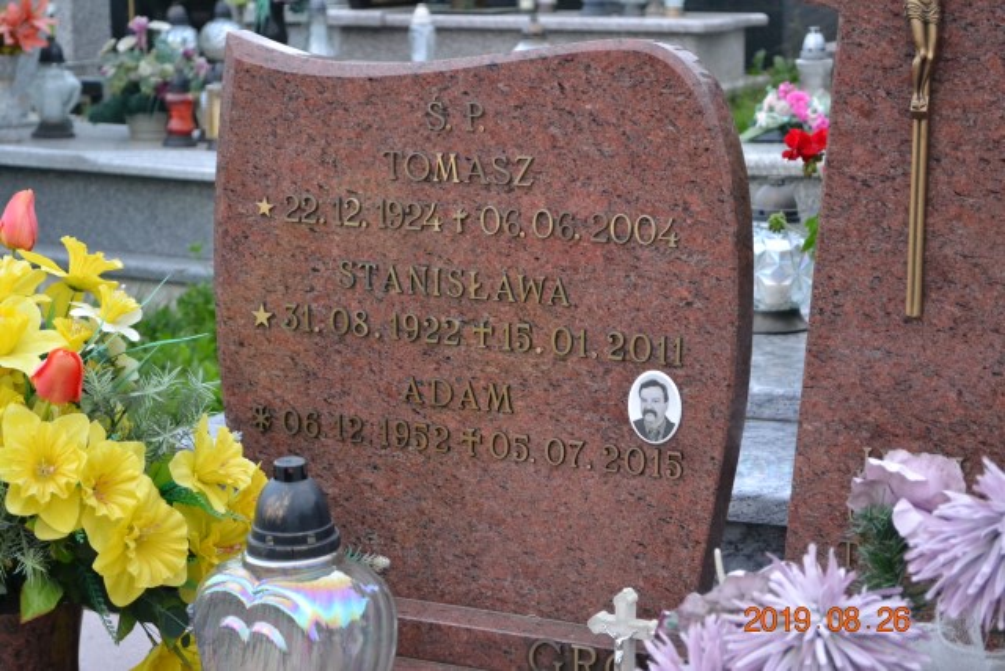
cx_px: 502
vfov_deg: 18.9
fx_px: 2010
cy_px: 336
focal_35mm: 72
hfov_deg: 28.1
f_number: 5.3
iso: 3200
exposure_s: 1/60
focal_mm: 48
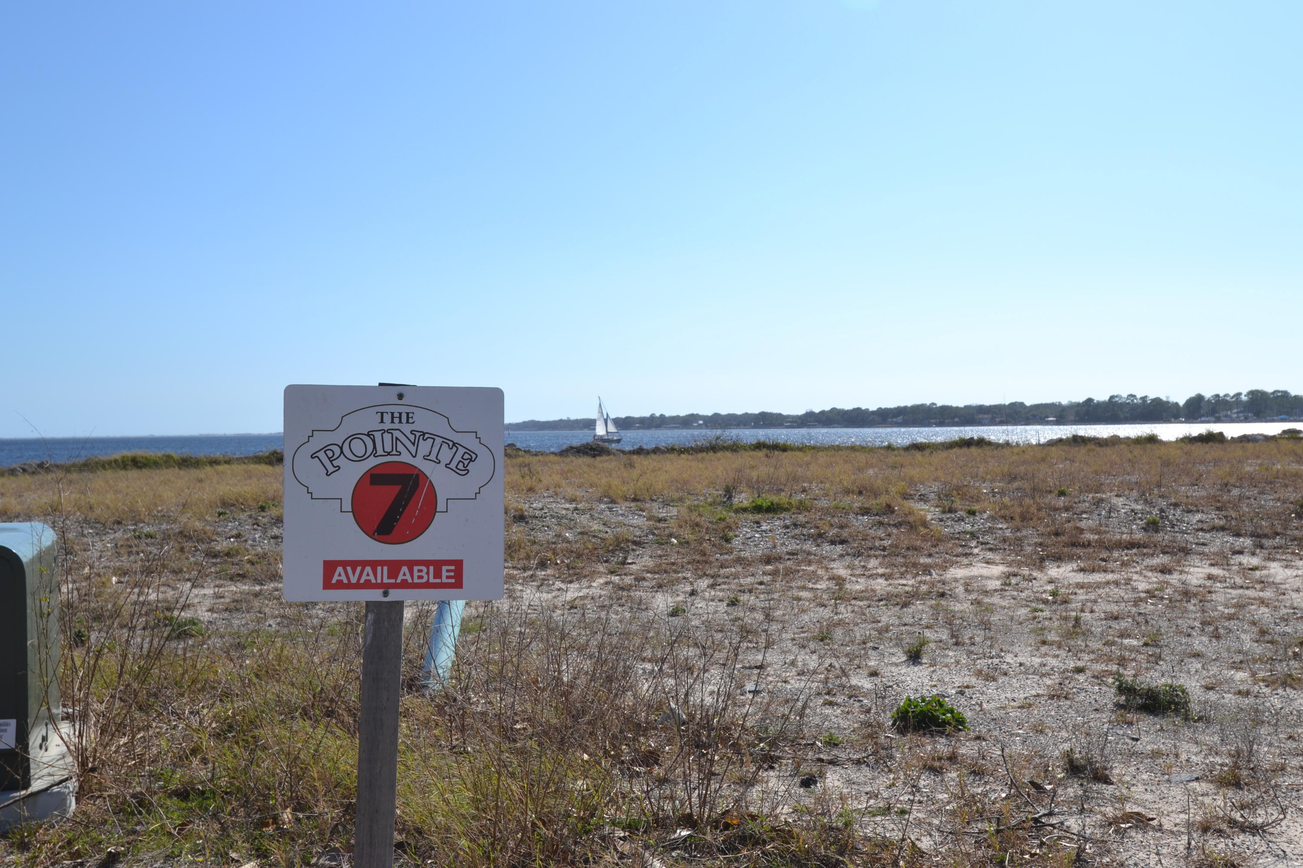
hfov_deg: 53.1
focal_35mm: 36
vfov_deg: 36.9
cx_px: 652
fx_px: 1303
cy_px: 434
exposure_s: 1/320
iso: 100
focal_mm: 24
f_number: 9
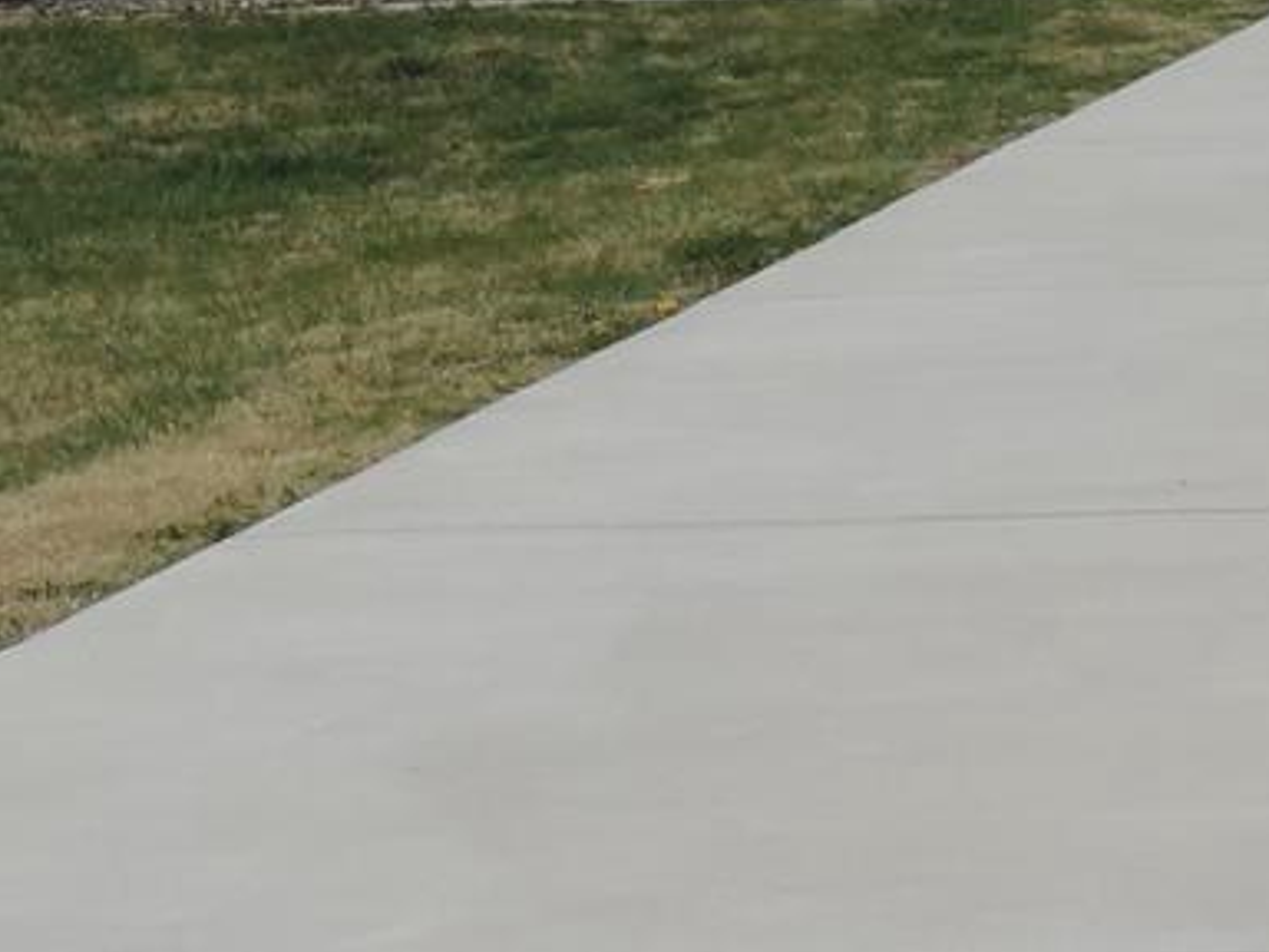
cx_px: 102
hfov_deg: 11.2
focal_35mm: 176
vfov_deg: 8.3
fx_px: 6452
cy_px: -291
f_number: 3.2
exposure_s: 1/1250
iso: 80
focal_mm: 5.8
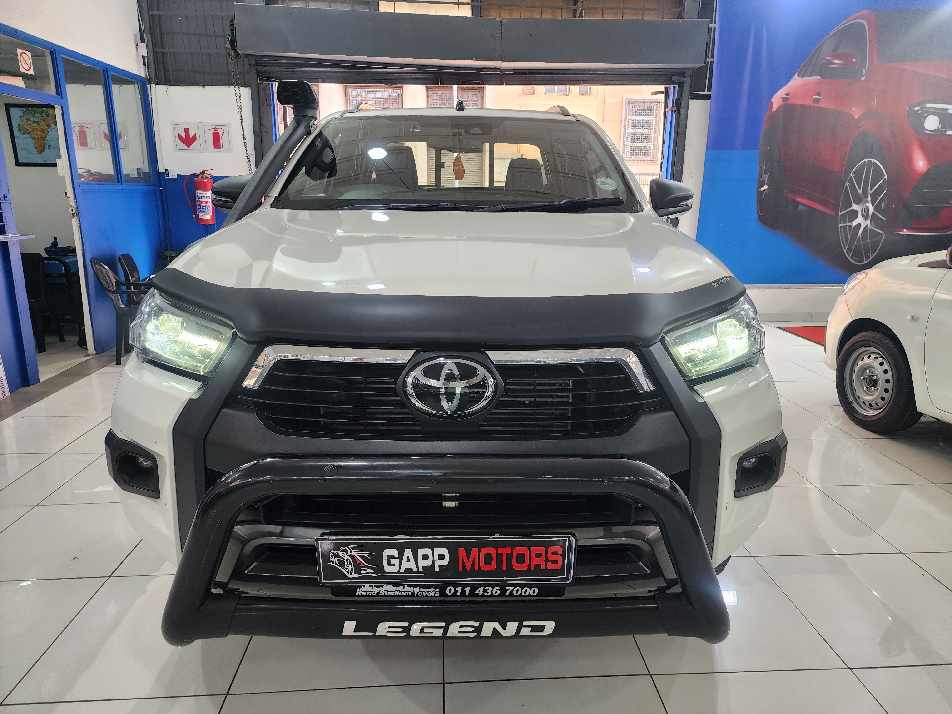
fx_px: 633
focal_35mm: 23
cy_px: 357
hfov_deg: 73.9
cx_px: 476
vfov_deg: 58.9
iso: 100
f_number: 1.8
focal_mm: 6.4
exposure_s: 1/100
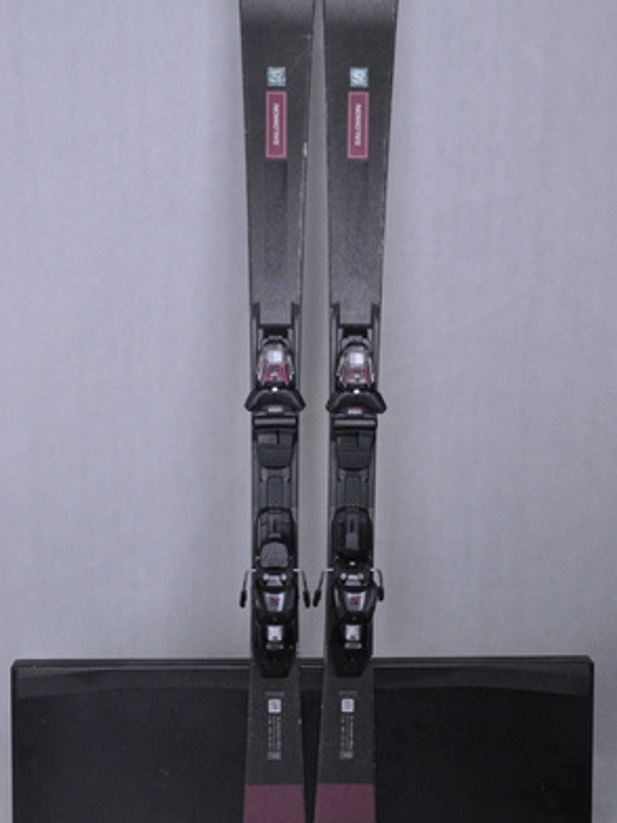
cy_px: 407
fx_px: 1022
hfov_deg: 33.6
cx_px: 312
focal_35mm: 43
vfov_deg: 43.9
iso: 3200
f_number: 9.5
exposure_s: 1/125
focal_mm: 26
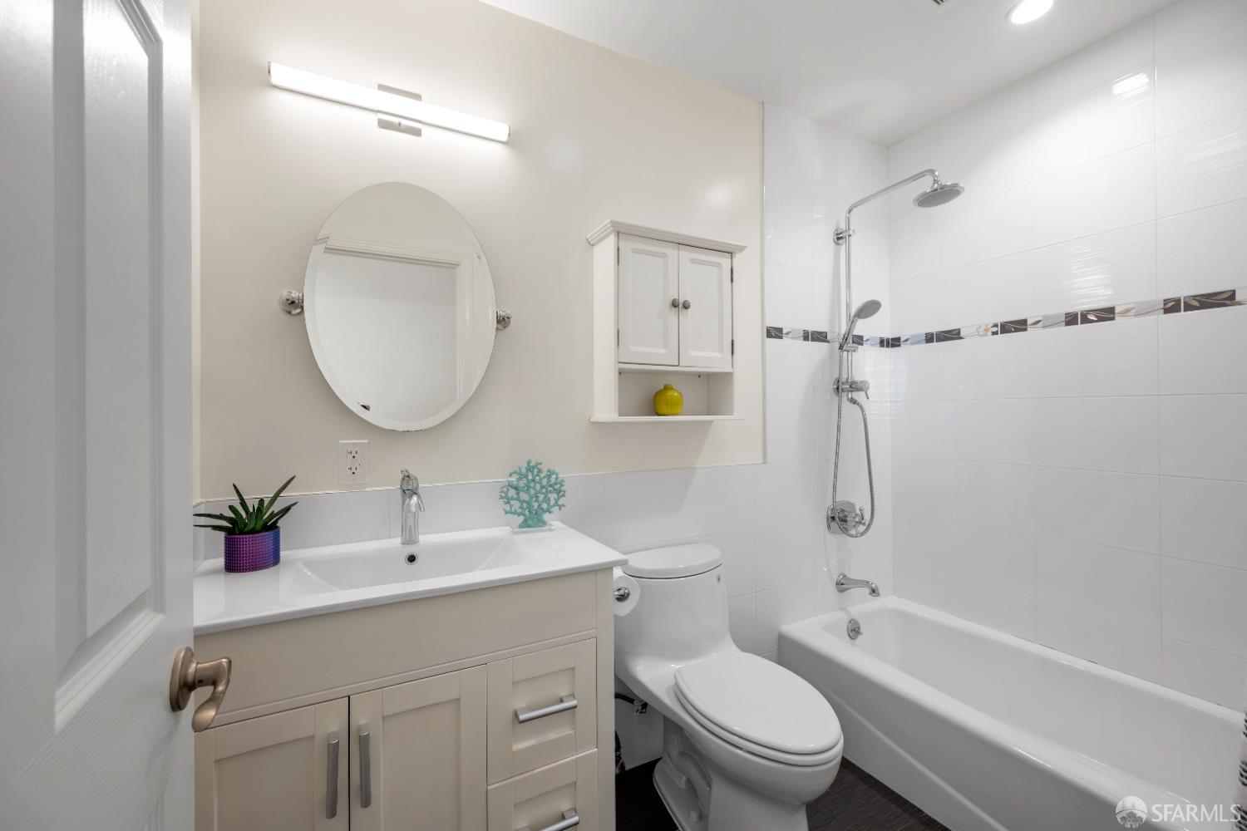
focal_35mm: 14
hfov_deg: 104.3
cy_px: 416
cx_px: 624
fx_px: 485
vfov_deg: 81.2
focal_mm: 14
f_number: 6.3
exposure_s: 1/15
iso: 400
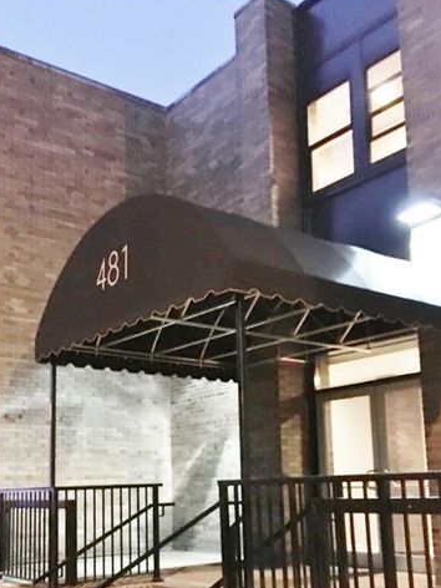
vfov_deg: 44.9
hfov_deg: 35.0
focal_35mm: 41
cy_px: 404
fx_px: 696
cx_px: 177
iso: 800
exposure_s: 1/15
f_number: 2.2
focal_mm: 4.15
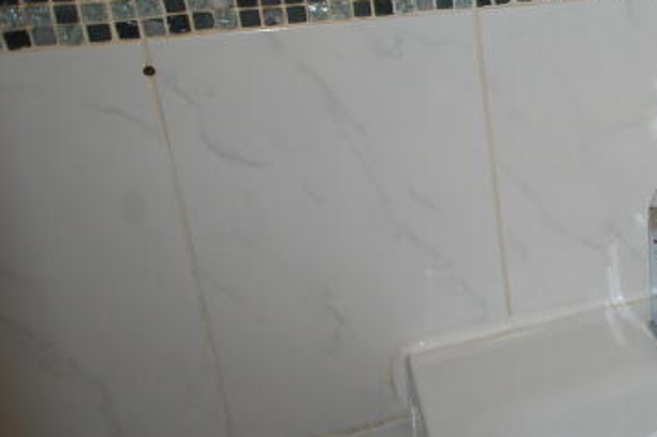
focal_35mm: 60
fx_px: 1094
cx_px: 905
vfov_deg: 22.4
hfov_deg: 26.8
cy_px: 128
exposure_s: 1/60
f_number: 4.8
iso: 400
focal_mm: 14
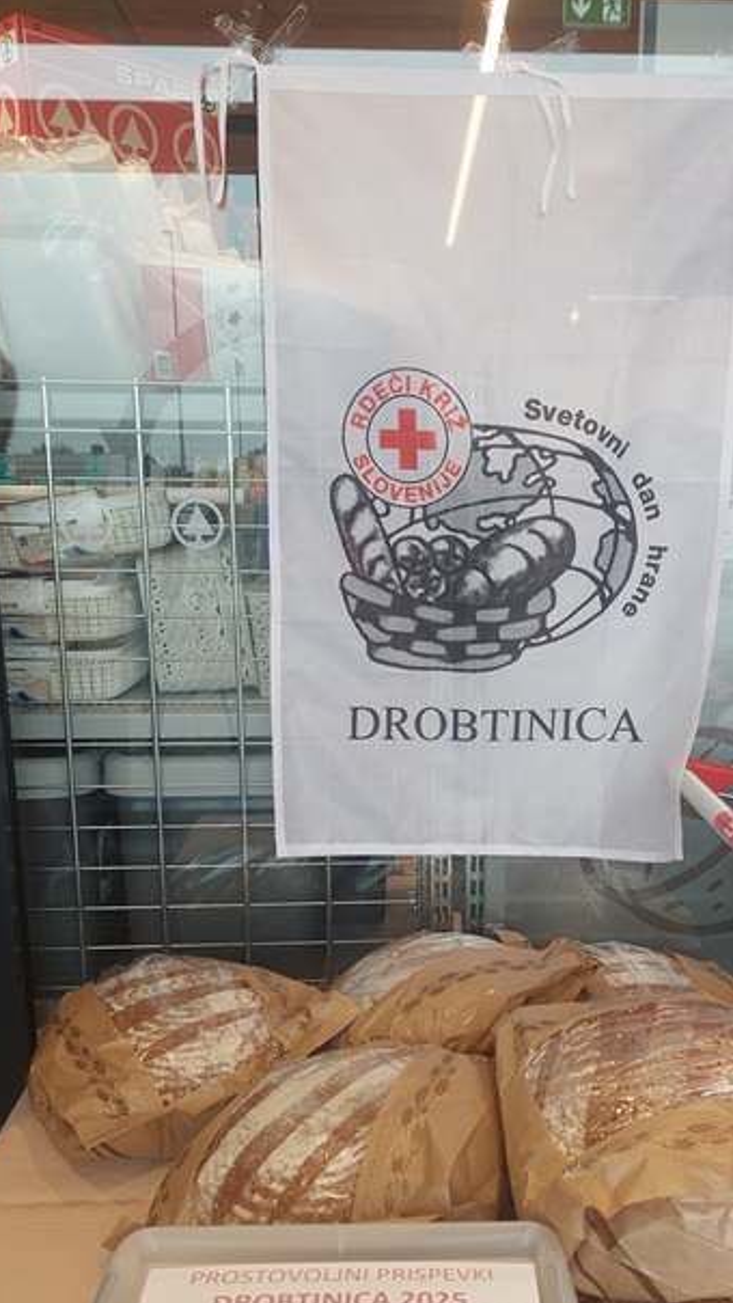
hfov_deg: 38.8
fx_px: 1036
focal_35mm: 30
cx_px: 433
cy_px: 739
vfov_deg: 64.0
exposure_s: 1/100
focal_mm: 5.23
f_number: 1.8
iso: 50
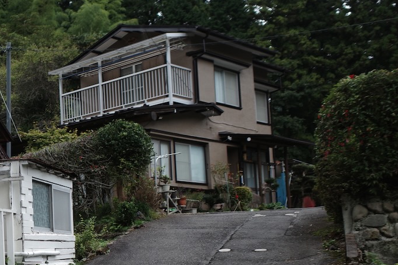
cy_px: 234
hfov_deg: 27.7
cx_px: -48
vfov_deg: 20.2
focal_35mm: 66
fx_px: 730
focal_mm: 18.3
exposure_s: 1/125
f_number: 2.8
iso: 100
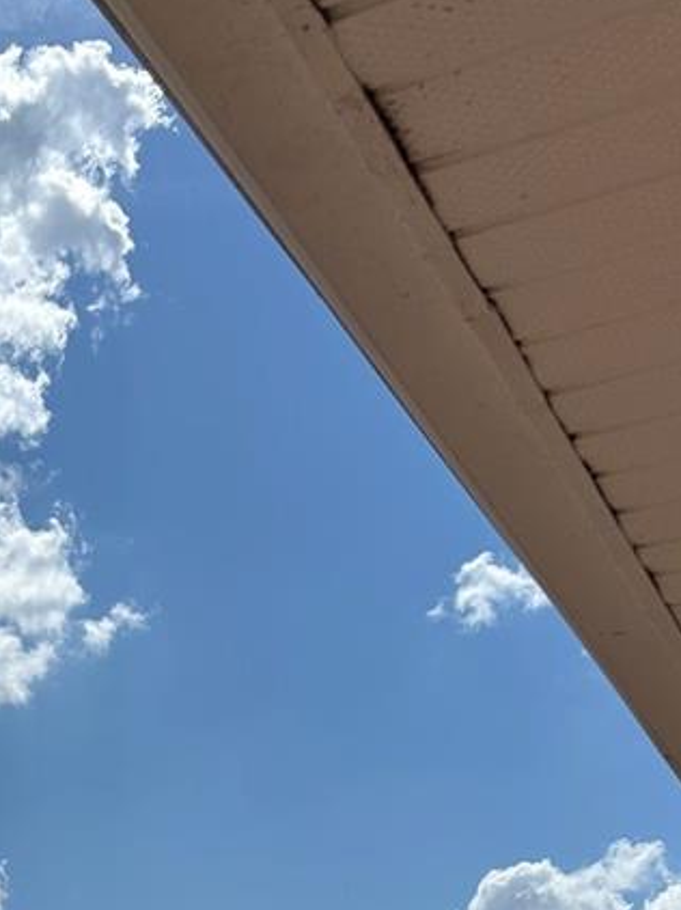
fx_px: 1943
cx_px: -34
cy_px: 1175
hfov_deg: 19.2
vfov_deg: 23.4
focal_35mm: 74
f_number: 1.5
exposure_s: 1/10309
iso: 50
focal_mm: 5.7
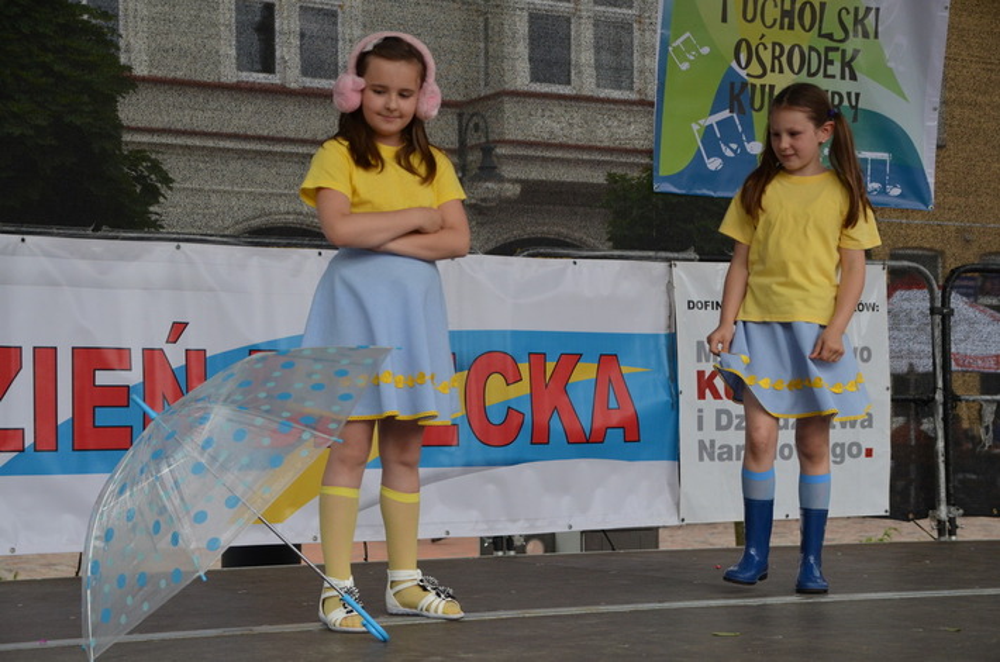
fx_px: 1912
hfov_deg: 29.3
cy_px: 331
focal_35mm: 69
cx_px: 500
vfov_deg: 19.6
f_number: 5
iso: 800
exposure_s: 1/1600
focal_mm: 46
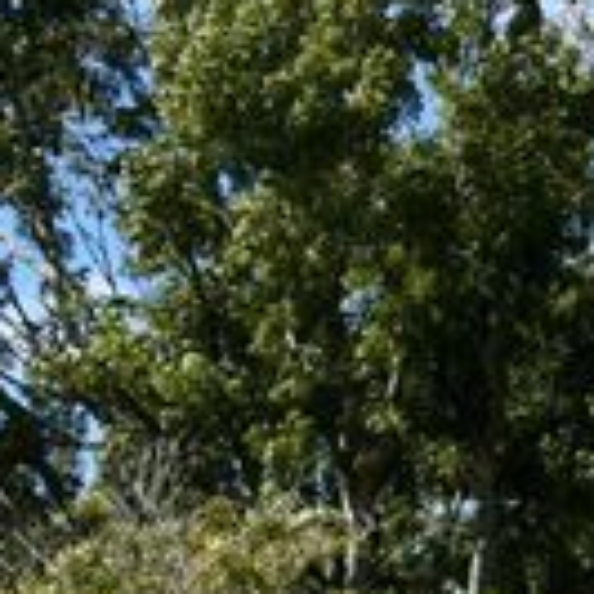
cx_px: 1402
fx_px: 3184
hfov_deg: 9.5
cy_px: 688
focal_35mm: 164
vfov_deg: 10.5
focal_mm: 20
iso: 100
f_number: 9
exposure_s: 1/320
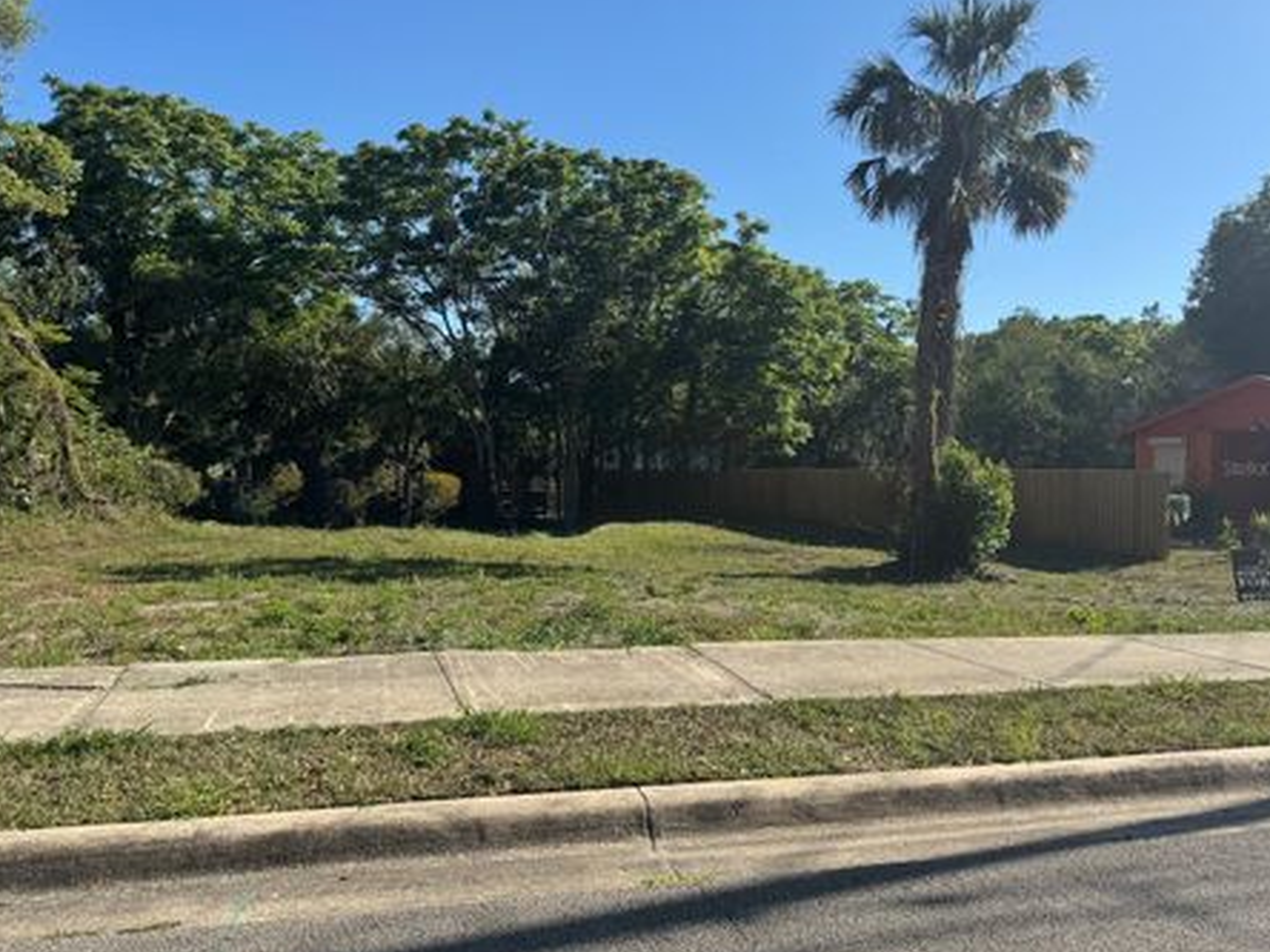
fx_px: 991
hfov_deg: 65.3
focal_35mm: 27
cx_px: 592
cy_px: 467
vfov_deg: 51.4
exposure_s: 1/3413
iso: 80
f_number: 1.78
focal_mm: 6.76
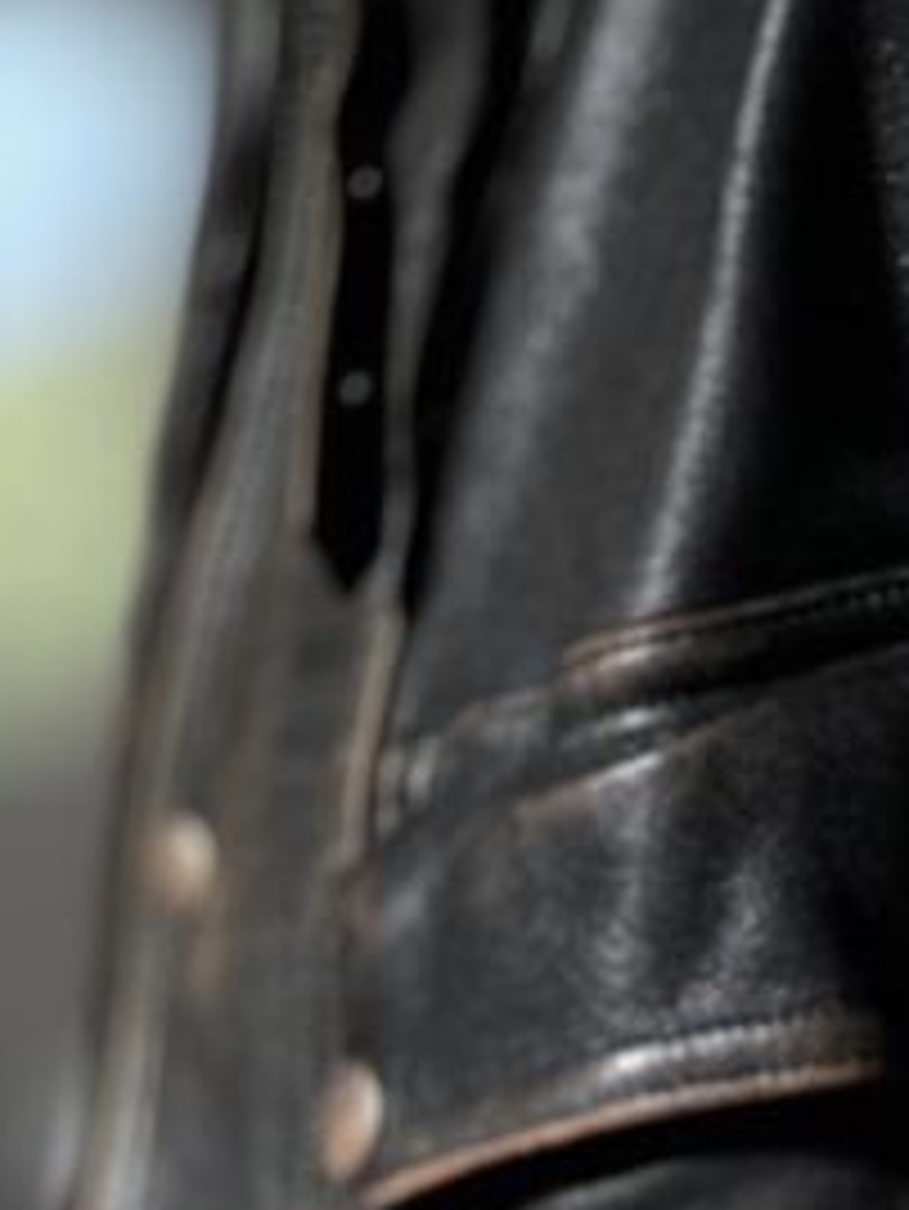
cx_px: 1318
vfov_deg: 6.7
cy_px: 1493
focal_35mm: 293
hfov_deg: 5.0
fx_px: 10251
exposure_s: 1/121
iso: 20
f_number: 2.8
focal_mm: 9
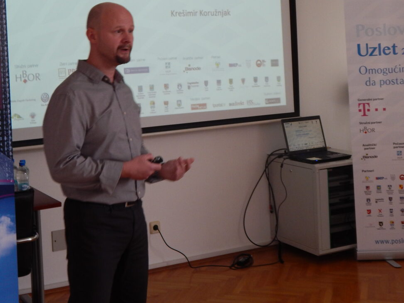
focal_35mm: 56
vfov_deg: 25.8
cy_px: 73
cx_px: 146
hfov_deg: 34.1
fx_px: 654
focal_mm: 6.1
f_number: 3.3
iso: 180
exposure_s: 1/30
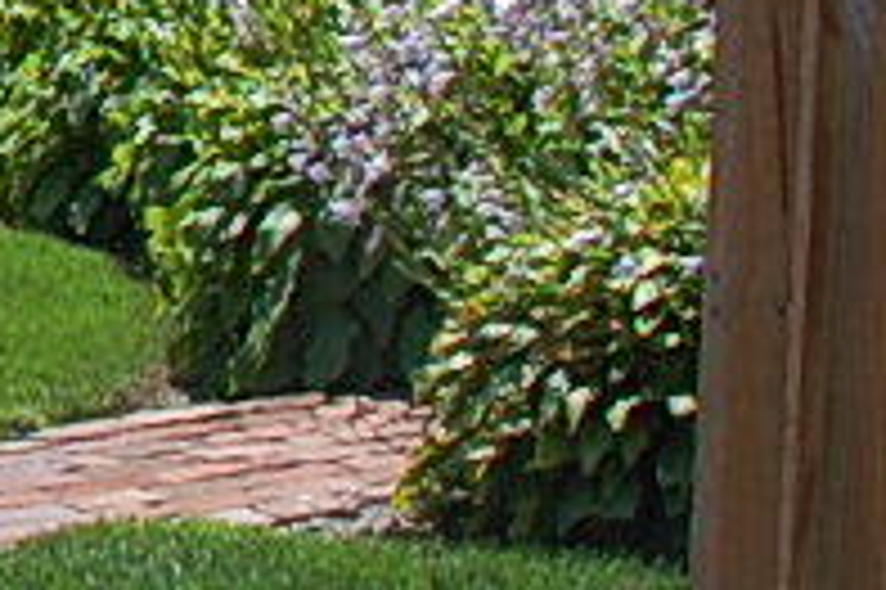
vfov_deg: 6.5
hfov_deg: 8.8
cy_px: -365
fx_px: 5066
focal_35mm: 206
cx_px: -1417
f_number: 8
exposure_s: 1/250
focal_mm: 18
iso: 200
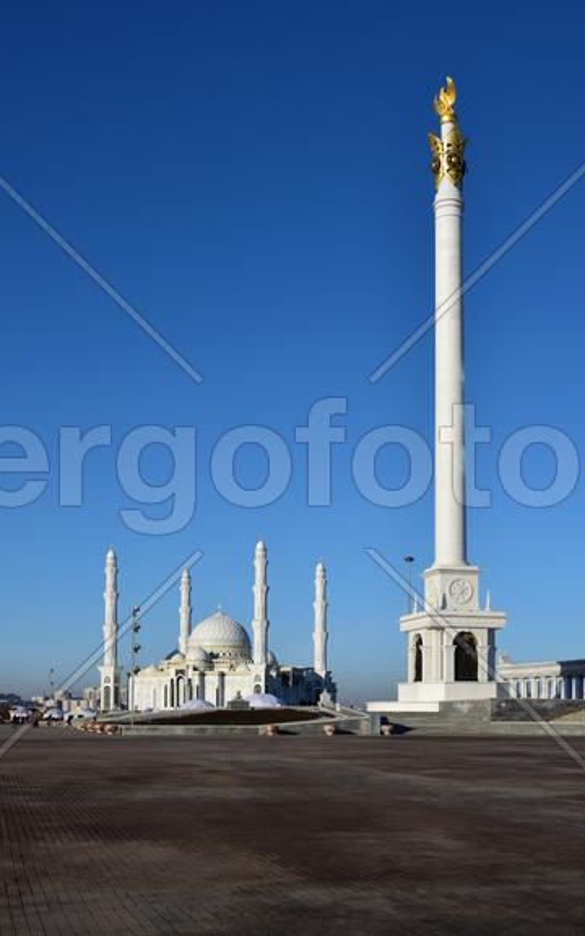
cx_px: 285
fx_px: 1020
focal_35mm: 40
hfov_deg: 32.0
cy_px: 466
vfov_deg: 49.3
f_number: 10
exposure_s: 1/400
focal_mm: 26
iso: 100
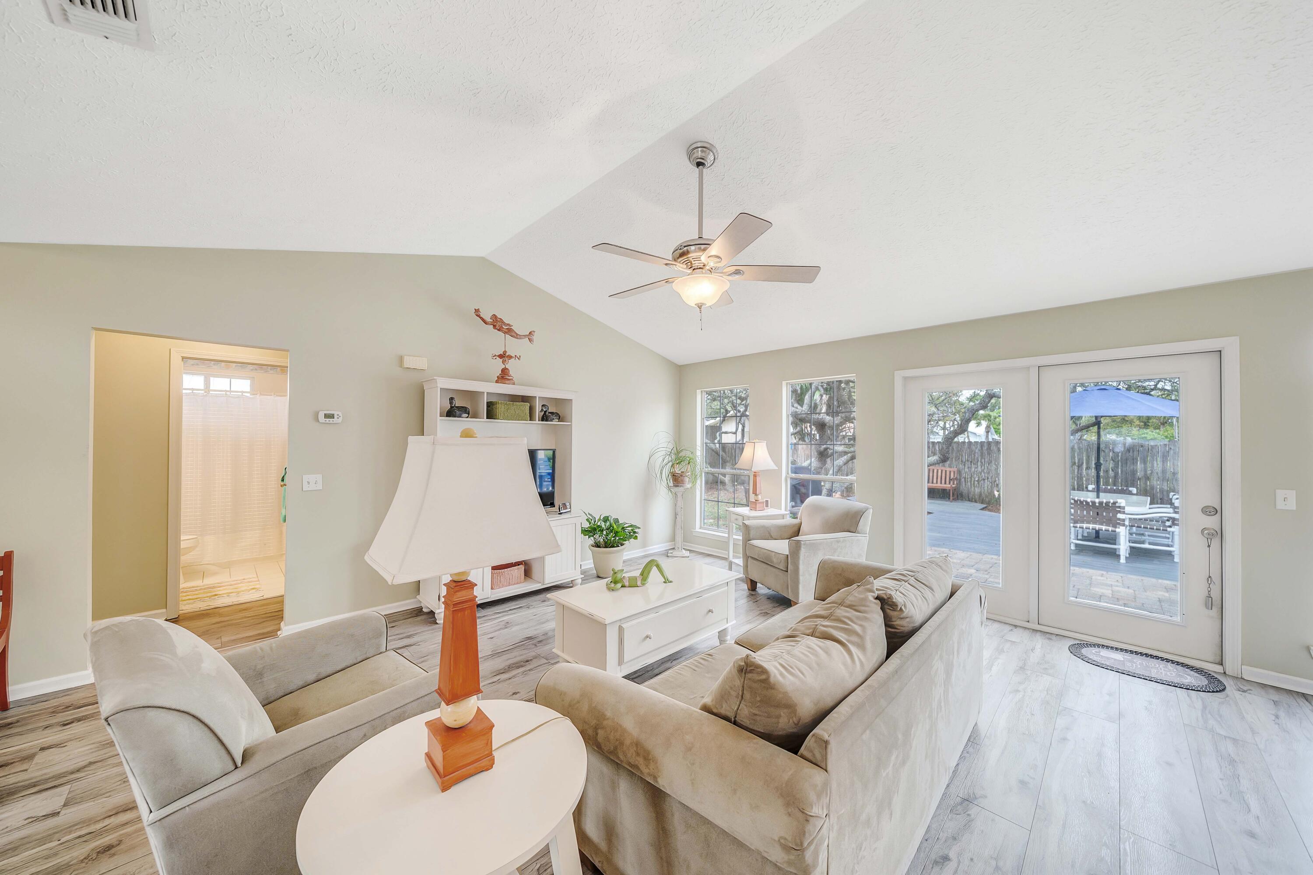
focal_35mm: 12
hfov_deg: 112.6
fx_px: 437
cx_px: 656
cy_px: 438
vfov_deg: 90.0
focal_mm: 12
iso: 100
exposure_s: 1/10
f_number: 5.6
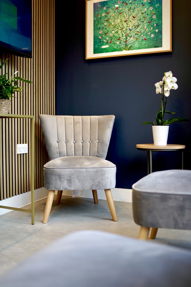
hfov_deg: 37.9
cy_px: 144
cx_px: 96
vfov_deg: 54.4
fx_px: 279
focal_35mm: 35
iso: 400
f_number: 1.8
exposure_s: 1/320
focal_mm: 35
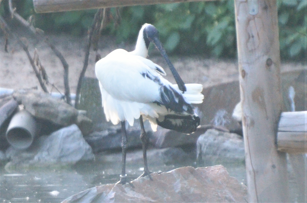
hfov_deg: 4.6
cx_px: 154
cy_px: 102
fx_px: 3830
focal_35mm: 450
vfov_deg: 3.0
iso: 2500
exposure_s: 1/500
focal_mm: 300
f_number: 5.6
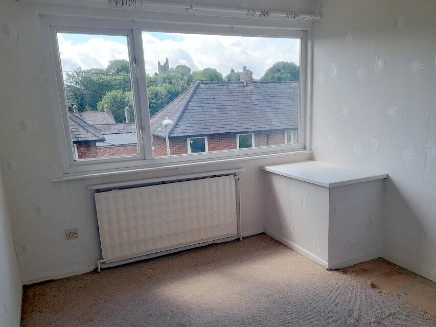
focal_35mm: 30
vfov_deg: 46.6
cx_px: 246
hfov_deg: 59.8
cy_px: 194
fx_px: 378
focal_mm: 4.6
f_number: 2
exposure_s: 1/124
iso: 20
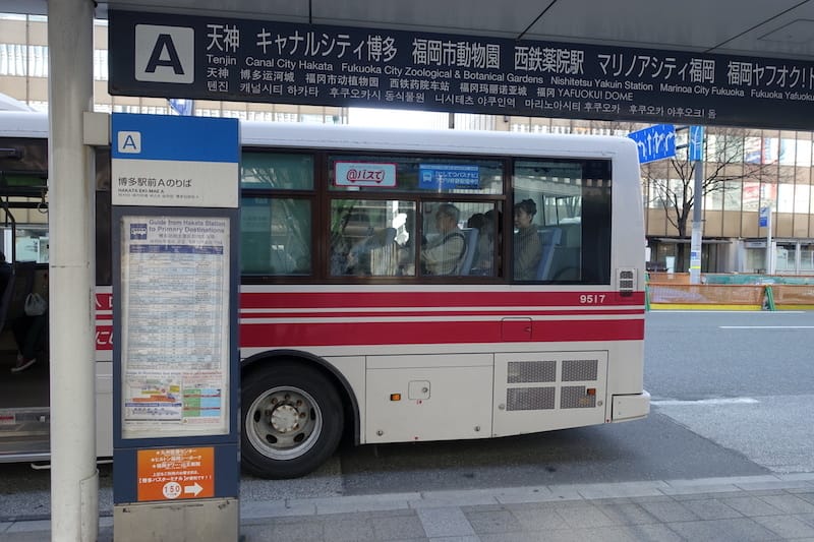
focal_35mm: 24
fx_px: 543
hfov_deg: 73.8
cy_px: 271
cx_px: 407
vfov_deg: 53.1
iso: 125
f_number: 4
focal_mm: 8.8
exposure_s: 1/125
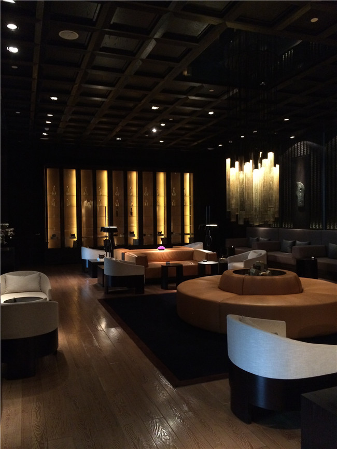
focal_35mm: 30
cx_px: 168
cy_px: 224
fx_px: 389
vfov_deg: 60.0
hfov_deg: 46.8
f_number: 2.2
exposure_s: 1/17
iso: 320
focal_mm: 4.12
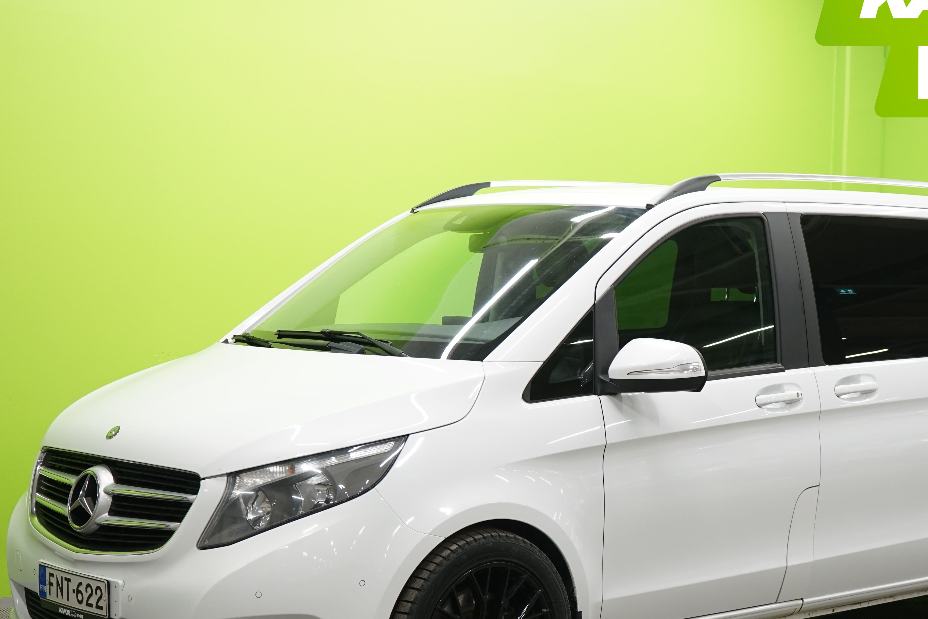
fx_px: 1753
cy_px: 355
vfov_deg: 20.0
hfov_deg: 29.5
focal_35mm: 68
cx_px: 612
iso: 800
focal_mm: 45
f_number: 5
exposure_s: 1/50
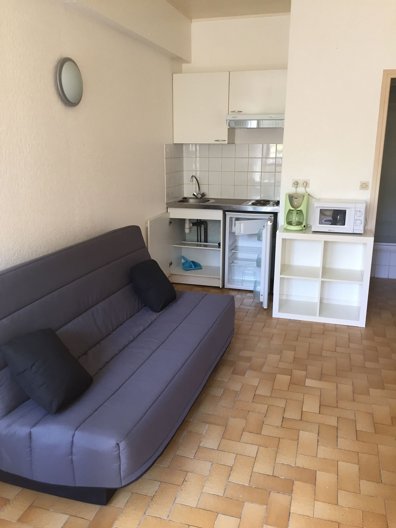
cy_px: 264
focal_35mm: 29
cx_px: 198
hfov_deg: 48.2
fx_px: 442
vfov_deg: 61.7
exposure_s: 1/33
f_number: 2.2
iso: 100
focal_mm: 4.15
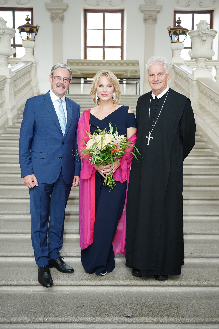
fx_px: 347
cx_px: 110
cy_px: 164
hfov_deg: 35.0
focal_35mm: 38
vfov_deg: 50.7
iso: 1250
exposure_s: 1/160
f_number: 4
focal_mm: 38
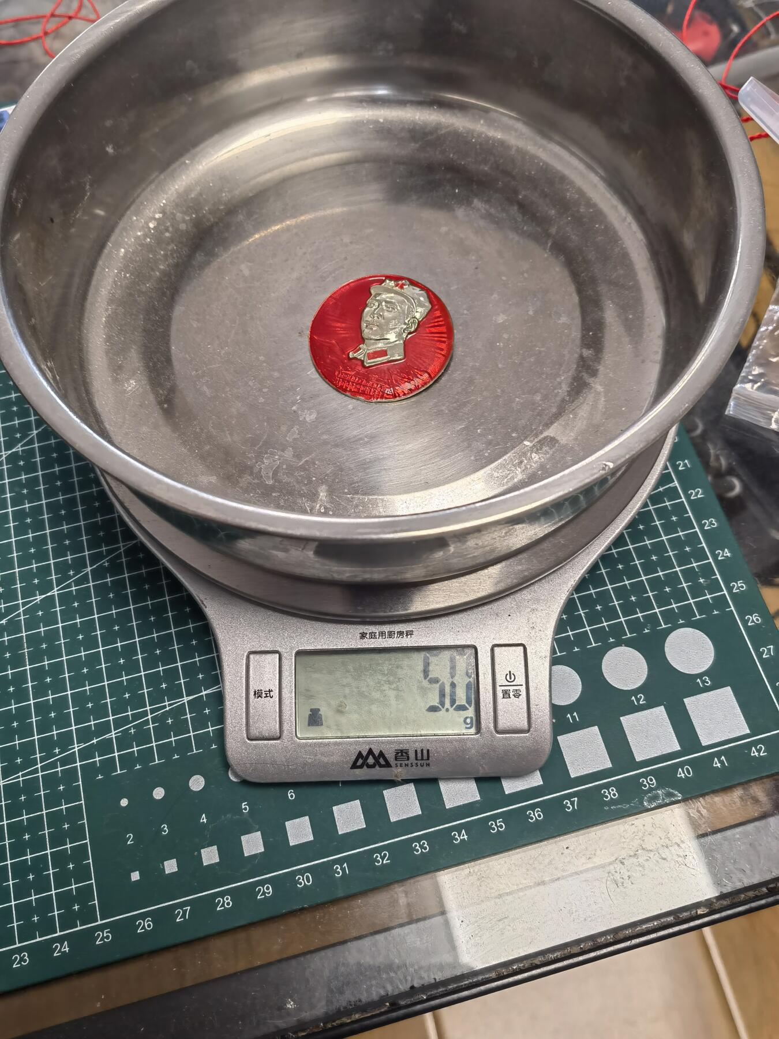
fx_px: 960
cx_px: 390
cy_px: 520
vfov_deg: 56.8
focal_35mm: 32
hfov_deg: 44.2
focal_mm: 5.54
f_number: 1.8
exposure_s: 1/120
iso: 80
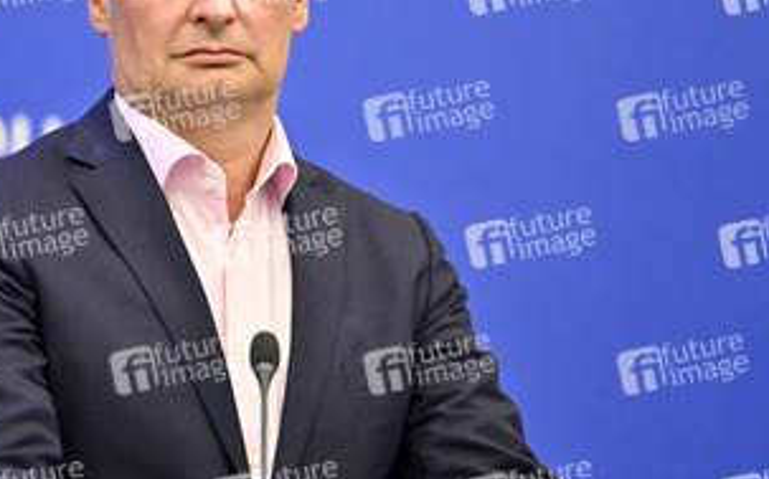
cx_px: 209
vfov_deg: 4.3
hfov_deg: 6.9
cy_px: 175
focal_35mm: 303
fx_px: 6347
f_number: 2.8
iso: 6400
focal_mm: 200
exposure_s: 1/800
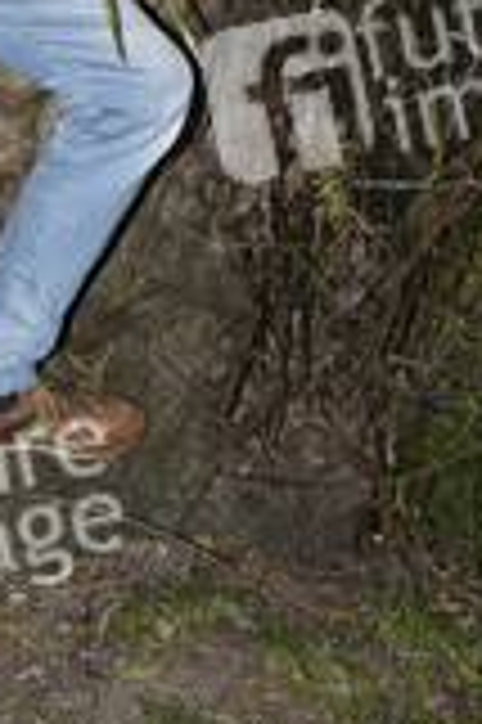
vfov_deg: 17.1
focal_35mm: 114
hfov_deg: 11.9
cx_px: 23
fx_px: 2294
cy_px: -148
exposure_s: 1/125
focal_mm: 46
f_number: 8
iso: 320
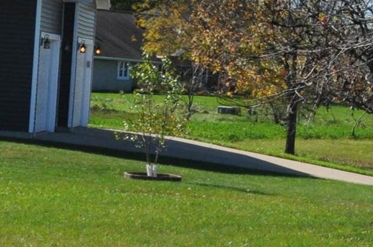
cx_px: 920
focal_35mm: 230
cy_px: 126
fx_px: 2380
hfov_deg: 8.2
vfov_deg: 6.0
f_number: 14
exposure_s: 1/800
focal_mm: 30
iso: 800
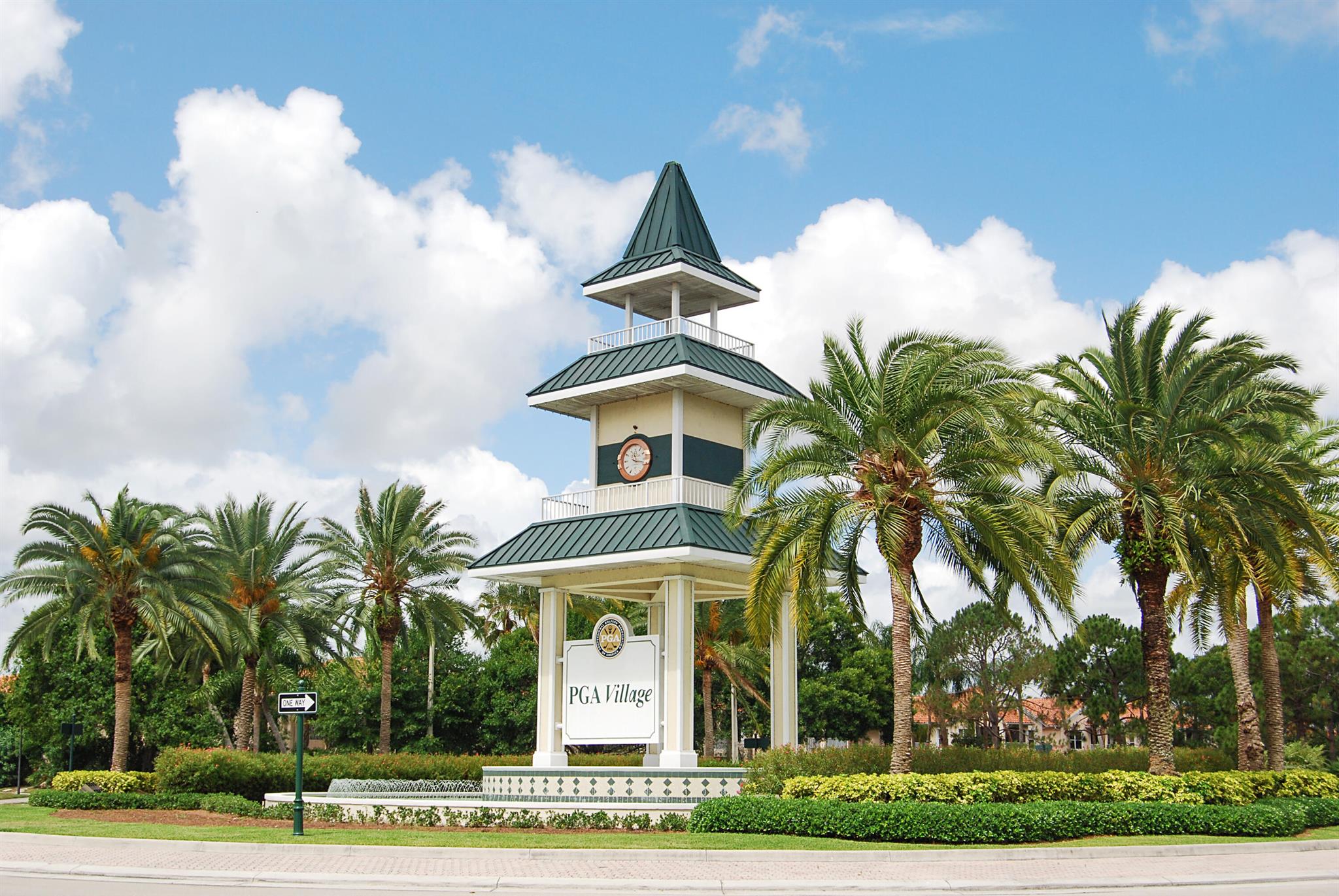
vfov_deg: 32.0
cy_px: 448
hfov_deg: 46.4
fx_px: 1564
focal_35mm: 42
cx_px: 670
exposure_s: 1/400
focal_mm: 28
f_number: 8
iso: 200
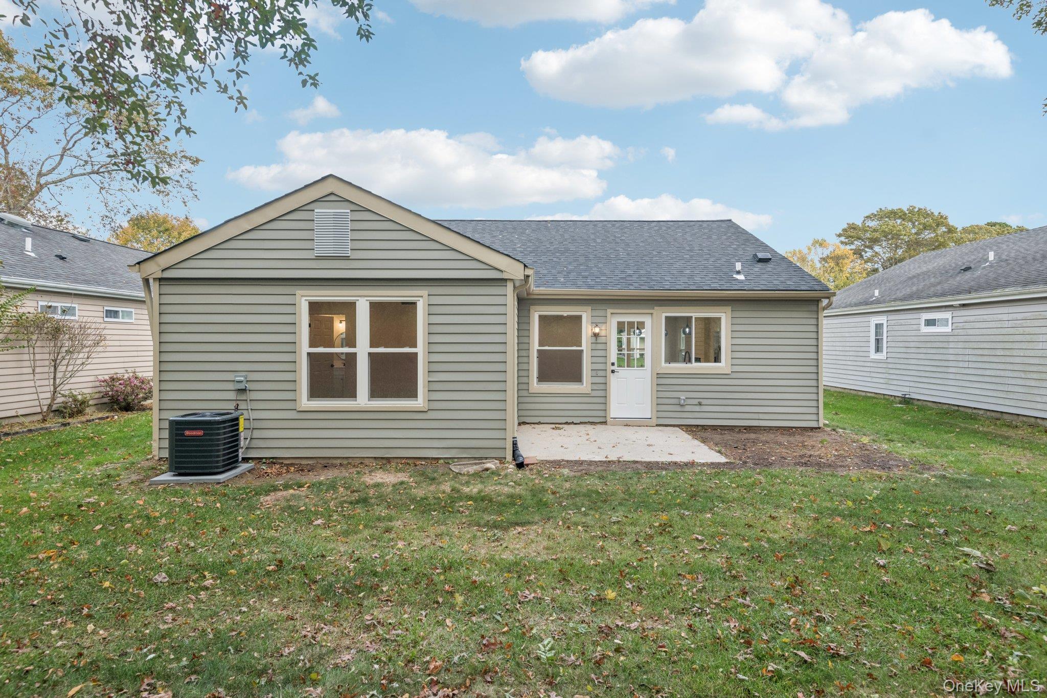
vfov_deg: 64.5
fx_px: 552
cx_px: 524
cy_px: 349
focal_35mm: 19
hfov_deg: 86.9
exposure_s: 1/125
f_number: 8
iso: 250
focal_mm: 19
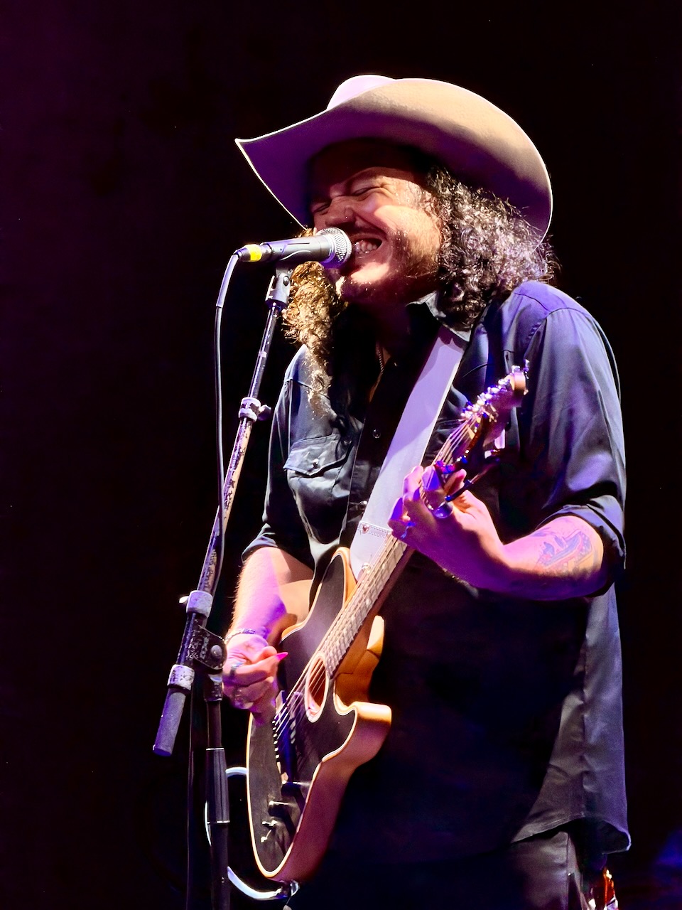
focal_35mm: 200
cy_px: 455
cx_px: 341
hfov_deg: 7.4
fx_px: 5254
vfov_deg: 9.9
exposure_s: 1/60
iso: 250
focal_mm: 16.89
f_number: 2.8
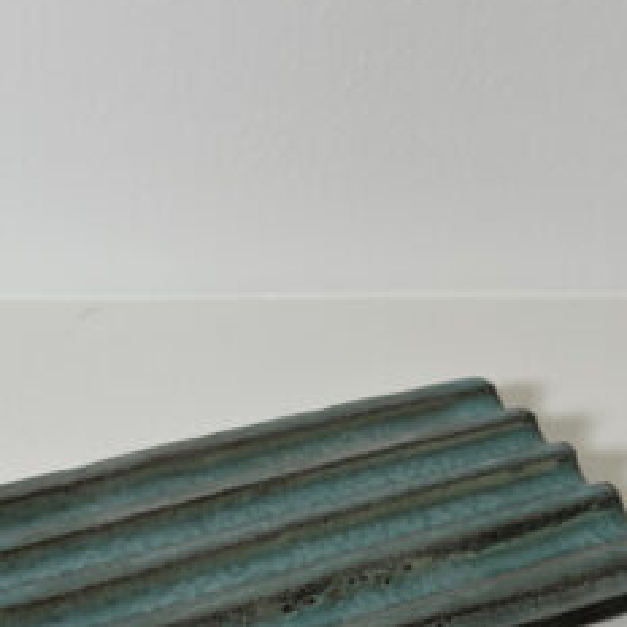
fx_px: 1496
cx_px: 297
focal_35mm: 73
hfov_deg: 23.7
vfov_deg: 23.5
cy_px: 459
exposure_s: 1/109
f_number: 1.78
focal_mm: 6.86
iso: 80
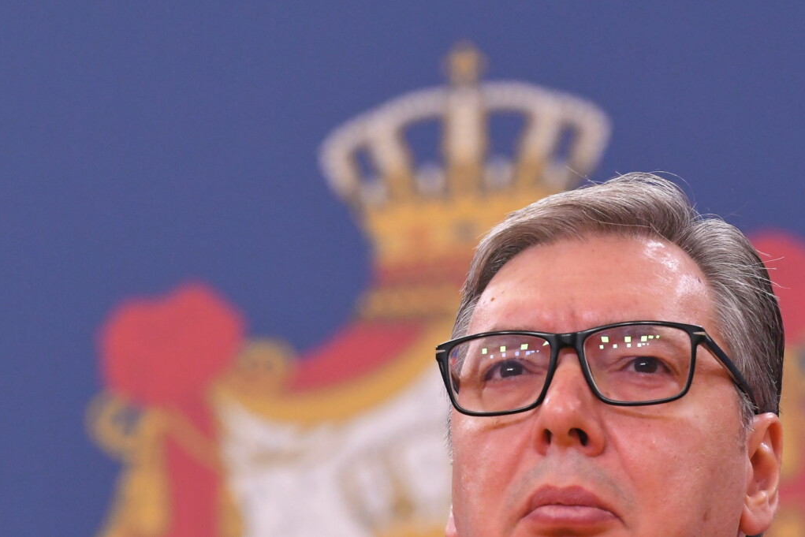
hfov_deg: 6.8
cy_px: 268
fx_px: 6731
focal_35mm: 301
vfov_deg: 4.6
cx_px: 402
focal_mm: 200
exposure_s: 1/400
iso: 3200
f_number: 4
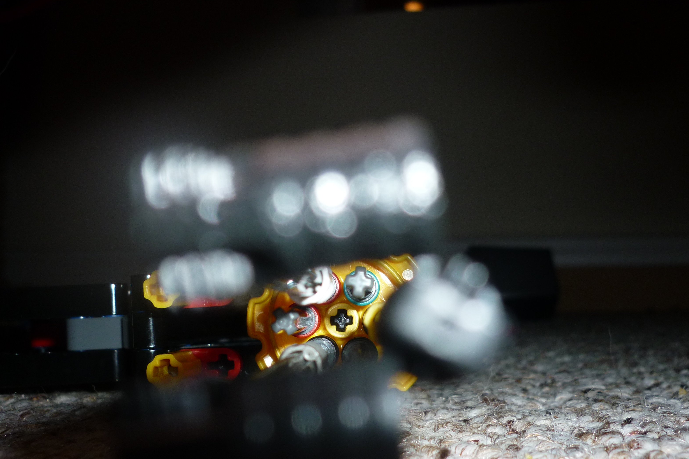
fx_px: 766
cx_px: 359
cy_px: 277
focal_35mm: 40
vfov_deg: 33.3
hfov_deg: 48.4
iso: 100
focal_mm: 5.5
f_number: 2.8
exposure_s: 1/125
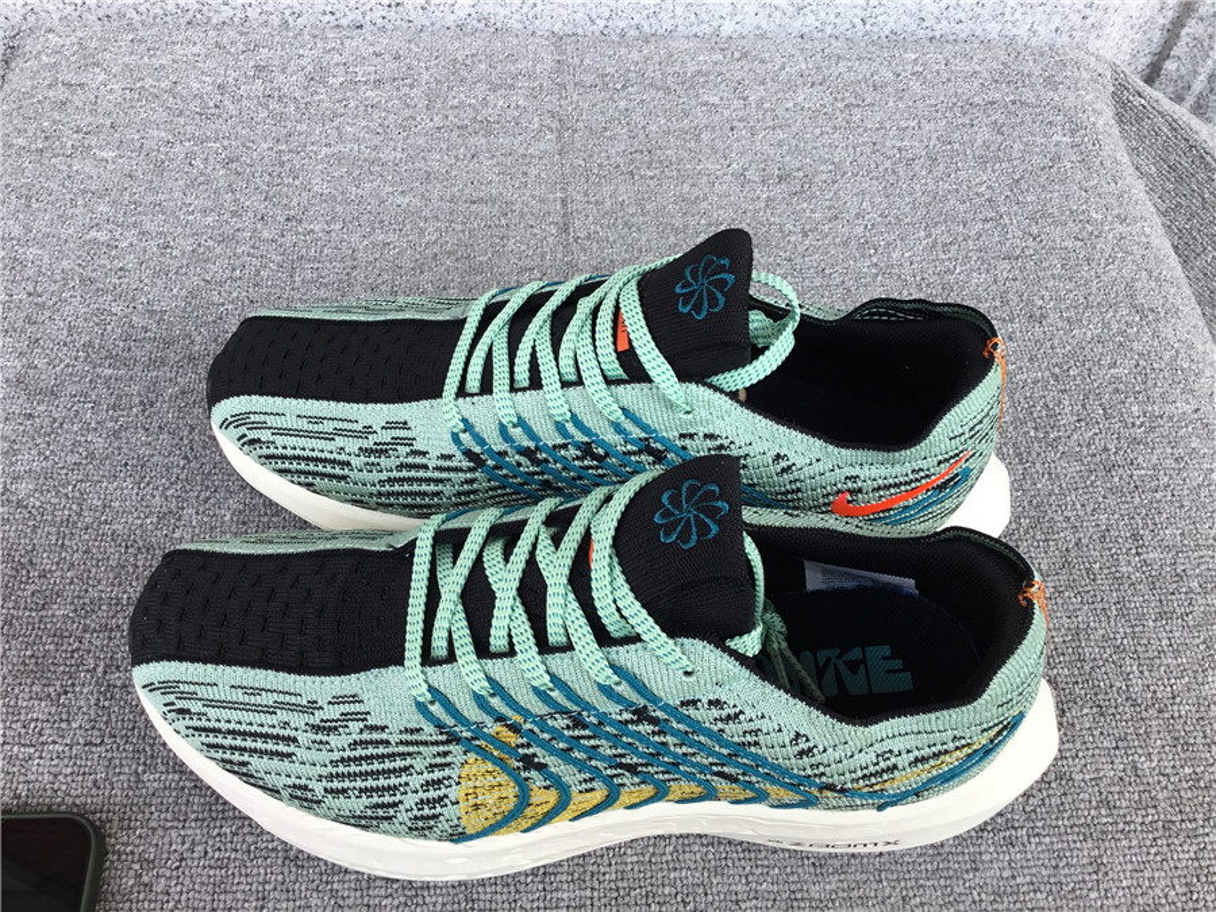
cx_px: 608
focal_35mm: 31
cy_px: 456
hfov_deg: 58.4
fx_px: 1089
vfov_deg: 45.4
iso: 25
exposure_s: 1/153
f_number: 2.4
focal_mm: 3.3
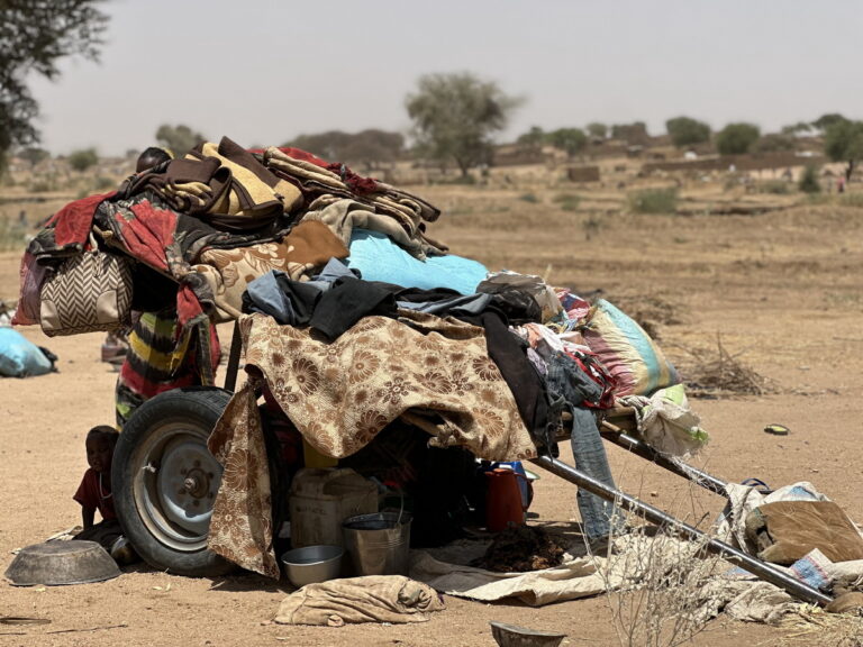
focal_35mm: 77
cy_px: 324
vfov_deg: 19.1
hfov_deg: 25.3
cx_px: 432
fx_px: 1920
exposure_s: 1/840
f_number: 2.8
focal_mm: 9
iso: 32
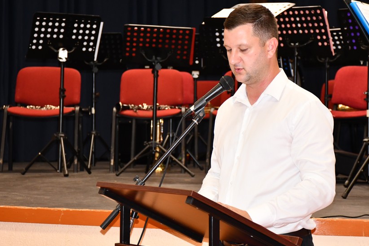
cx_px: 201
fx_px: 1271
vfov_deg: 11.0
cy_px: 96
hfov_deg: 16.5
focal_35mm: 124
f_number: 5
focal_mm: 66
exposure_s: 1/60
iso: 1600
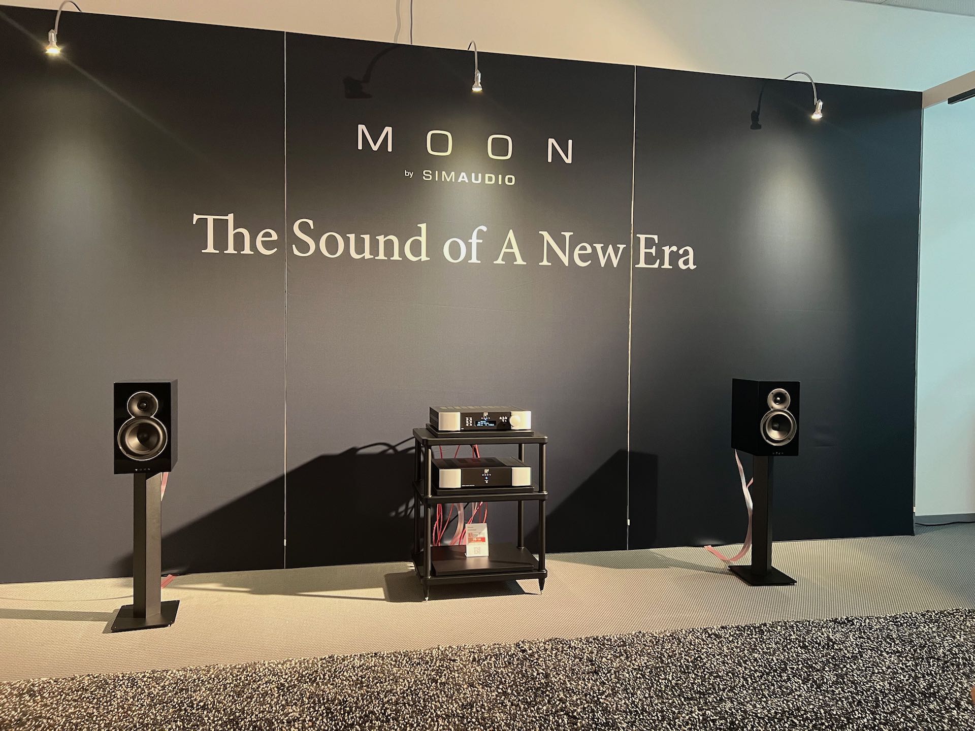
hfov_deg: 67.3
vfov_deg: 53.1
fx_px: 732
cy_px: 366
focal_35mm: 26
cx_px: 488
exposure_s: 1/50
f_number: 1.5
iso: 250
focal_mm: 5.7
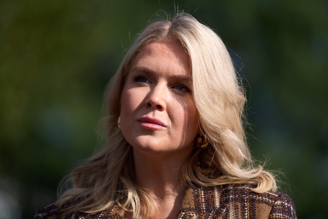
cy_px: 110
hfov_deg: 10.8
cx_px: 164
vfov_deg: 7.2
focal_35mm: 191
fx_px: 1740
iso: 200
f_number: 2.8
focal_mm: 191
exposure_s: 1/8000
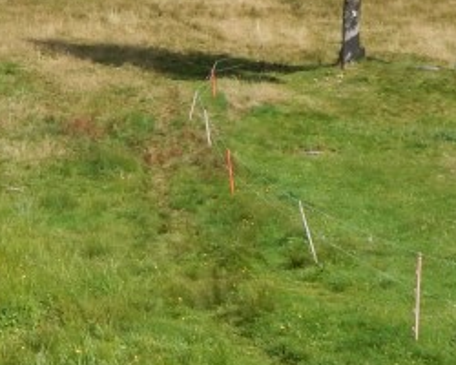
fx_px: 1889
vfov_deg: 10.9
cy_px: -55
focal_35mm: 140
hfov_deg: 13.4
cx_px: -80
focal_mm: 6.1
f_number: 3.3
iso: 125
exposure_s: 1/1500
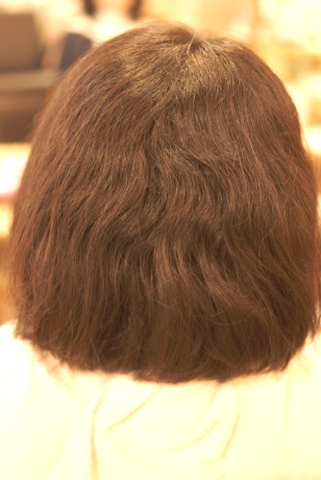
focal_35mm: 52
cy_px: 240
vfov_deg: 37.8
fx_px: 701
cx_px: 160
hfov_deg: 25.8
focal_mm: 35
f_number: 1.8
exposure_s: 1/200
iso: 800
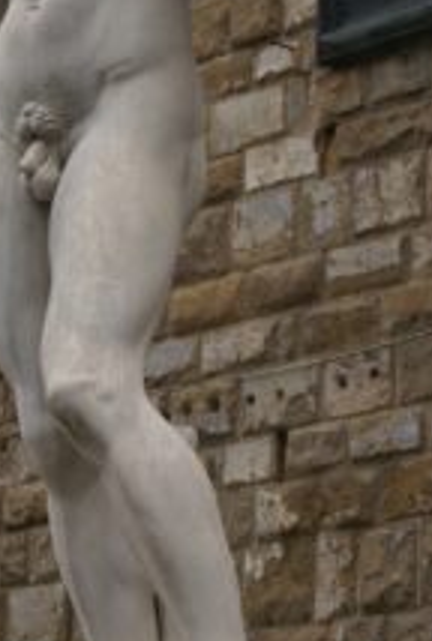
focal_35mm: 210
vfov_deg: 9.8
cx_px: 123
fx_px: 3756
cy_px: 189
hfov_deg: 6.6
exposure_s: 1/80
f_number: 5.6
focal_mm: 50
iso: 100
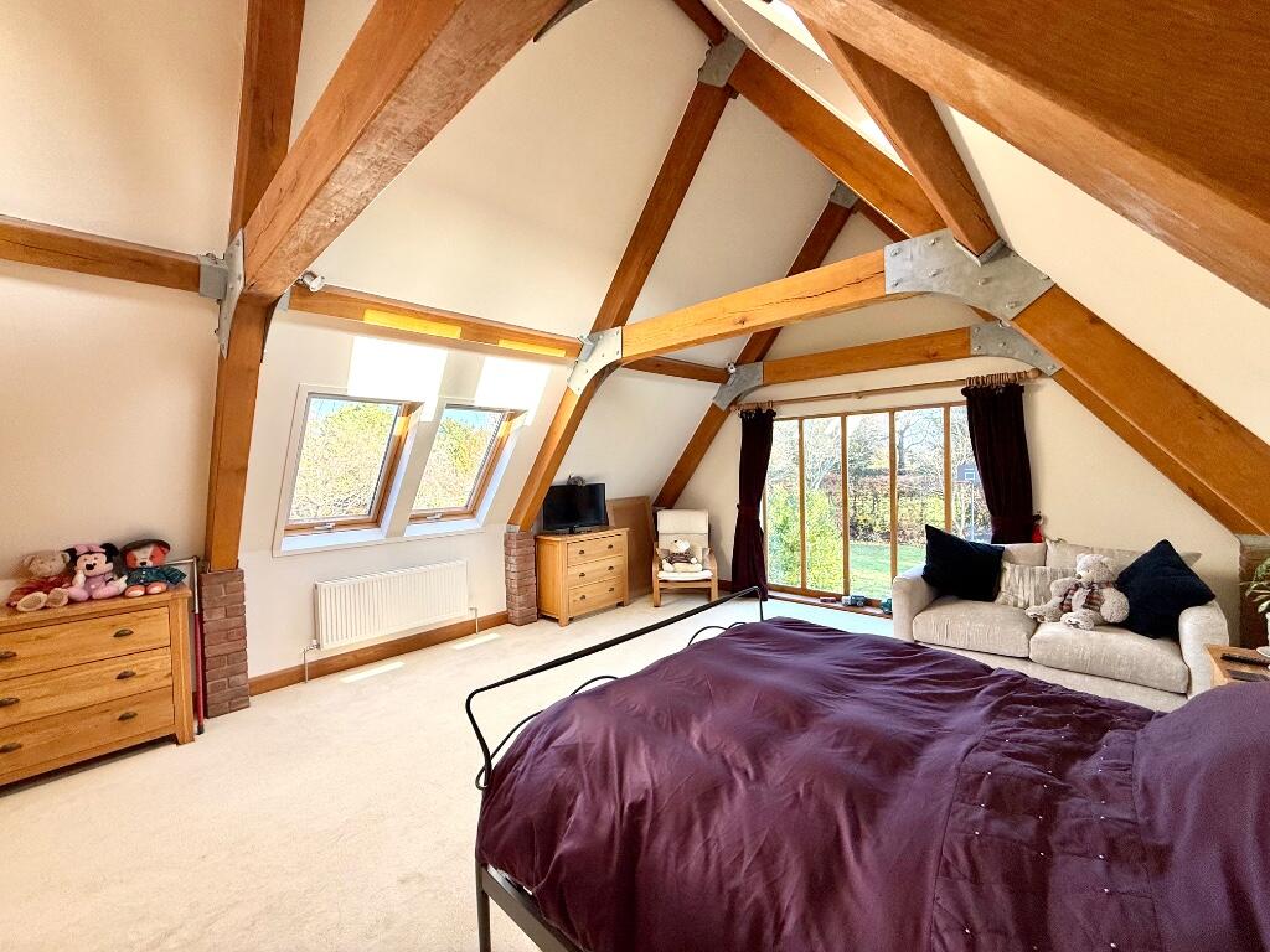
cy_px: 476
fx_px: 514
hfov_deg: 102.1
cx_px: 635
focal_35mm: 14
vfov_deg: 85.7
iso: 64
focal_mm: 2.22
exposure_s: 1/122
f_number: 2.2
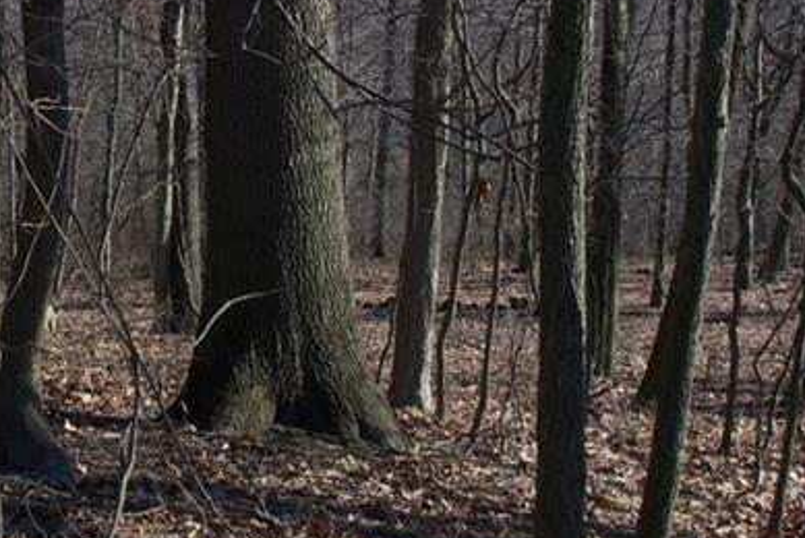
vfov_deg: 19.1
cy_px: 145
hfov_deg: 27.0
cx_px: 14
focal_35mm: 71
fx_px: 1589
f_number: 9
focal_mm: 18
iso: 200
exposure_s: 1/100
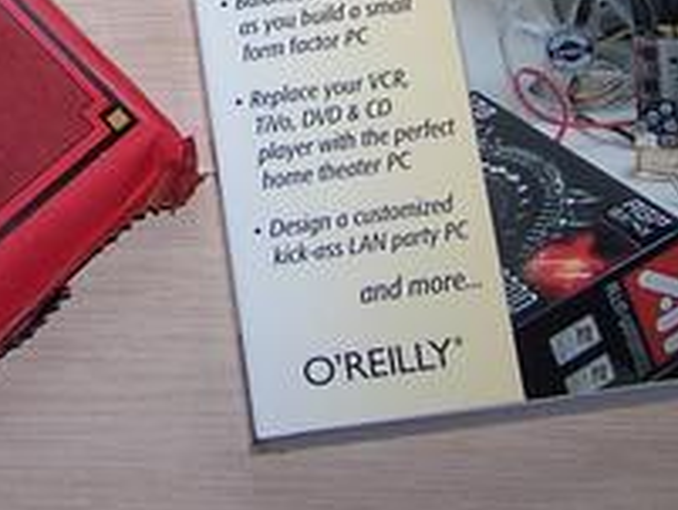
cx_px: 145
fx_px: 2371
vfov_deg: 11.9
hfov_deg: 16.2
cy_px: -179
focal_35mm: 121
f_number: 2.8
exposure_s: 1/60
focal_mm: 6.3
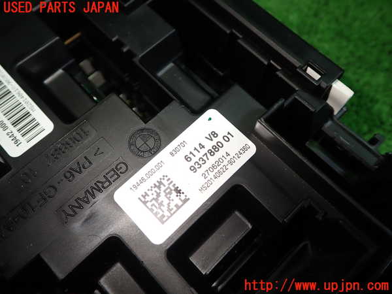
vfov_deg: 46.8
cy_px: 147
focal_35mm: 30
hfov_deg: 60.0
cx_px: 196
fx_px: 340
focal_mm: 5.4
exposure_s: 1/60
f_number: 2.3
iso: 125
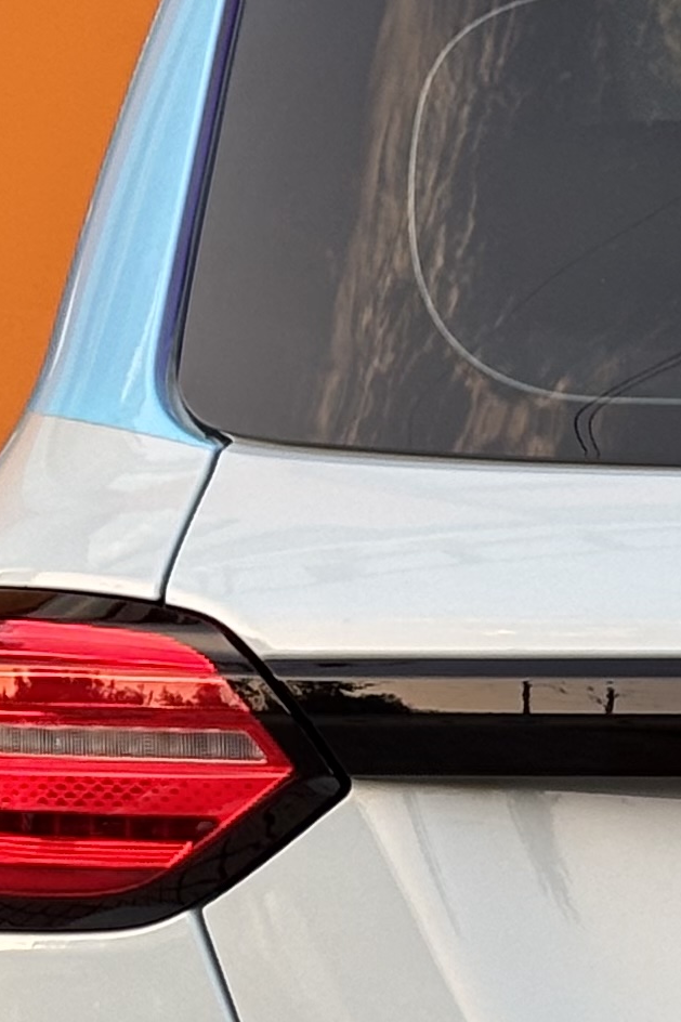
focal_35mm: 231
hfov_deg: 5.8
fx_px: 6557
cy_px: 1013
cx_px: 1312
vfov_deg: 8.9
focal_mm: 5.96
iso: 32
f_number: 1.6
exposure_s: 1/100
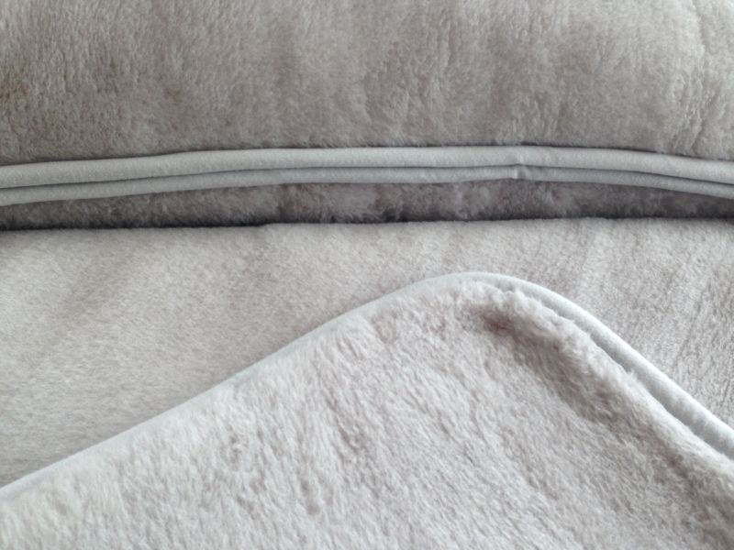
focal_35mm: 33
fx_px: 700
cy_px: 275
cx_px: 367
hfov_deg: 55.4
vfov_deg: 42.9
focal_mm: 4.13
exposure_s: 1/272
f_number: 2.4
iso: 50
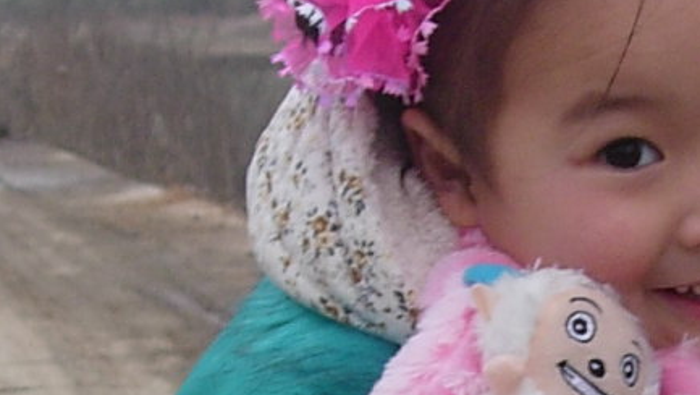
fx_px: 2841
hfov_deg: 13.8
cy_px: 554
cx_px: 710
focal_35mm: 153
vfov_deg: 7.8
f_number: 2.8
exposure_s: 1/41.4
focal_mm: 7.8
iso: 100
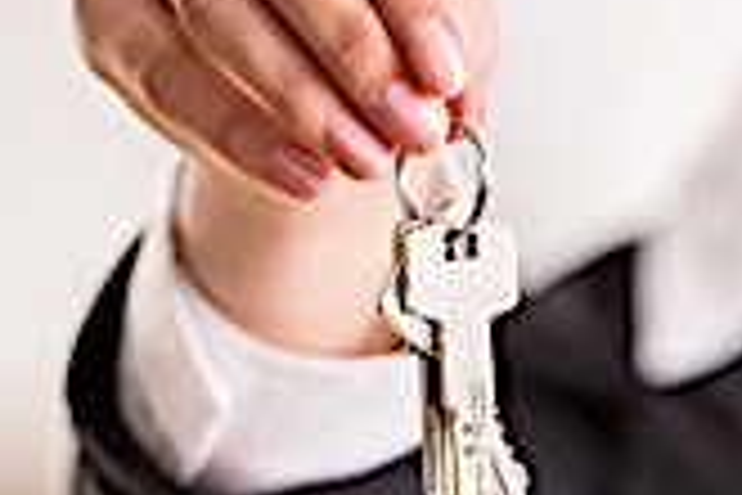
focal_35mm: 895
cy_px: 482
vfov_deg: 1.5
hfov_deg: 2.3
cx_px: 1183
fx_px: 18446
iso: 400
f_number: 3.2
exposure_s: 1/250
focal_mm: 185
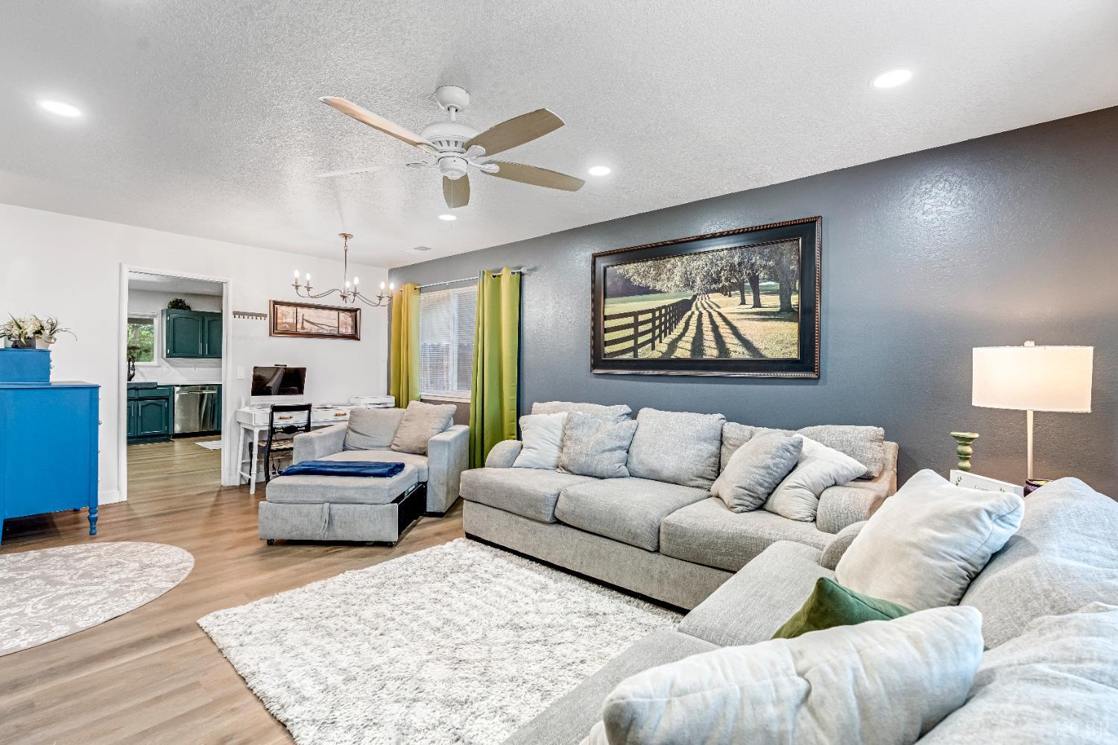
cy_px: 372
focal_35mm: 16
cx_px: 559
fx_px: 497
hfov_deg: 96.8
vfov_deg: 73.7
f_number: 7.1
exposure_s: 1/5
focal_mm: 16
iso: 640
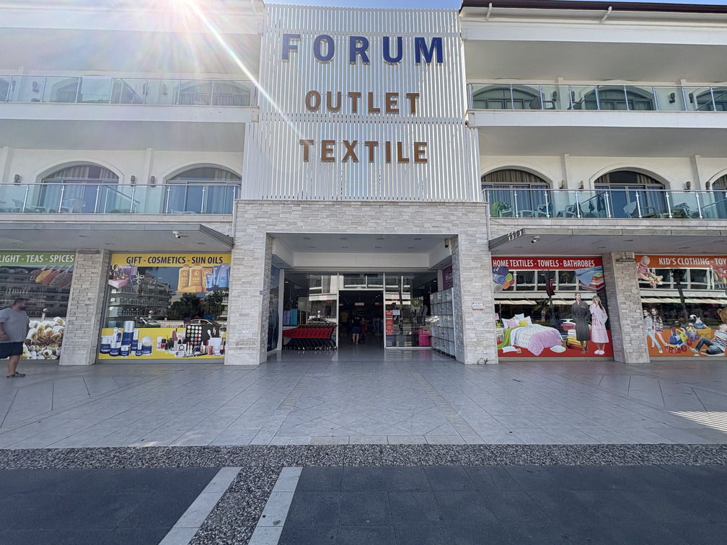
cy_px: 272
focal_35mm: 14
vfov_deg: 85.7
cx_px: 364
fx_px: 294
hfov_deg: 102.1
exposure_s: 1/968
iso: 50
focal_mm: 2.22
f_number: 2.2
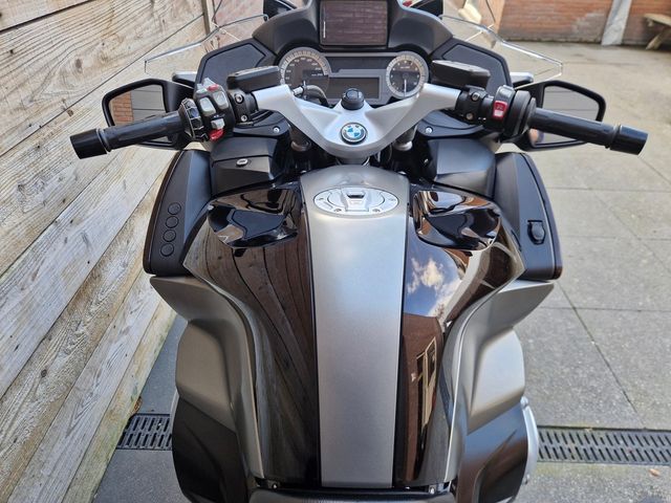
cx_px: 336
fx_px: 446
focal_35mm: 23
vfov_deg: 58.9
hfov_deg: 73.9
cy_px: 252
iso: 100
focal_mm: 5.4
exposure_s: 1/180
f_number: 1.8
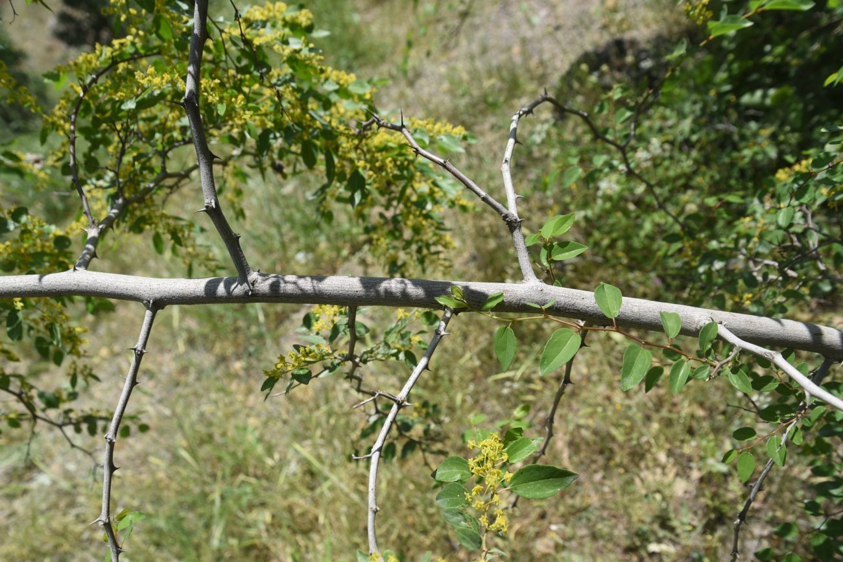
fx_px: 726
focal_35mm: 31
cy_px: 281
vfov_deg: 42.3
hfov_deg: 60.3
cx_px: 422
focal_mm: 31
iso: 100
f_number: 7.1
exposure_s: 1/320
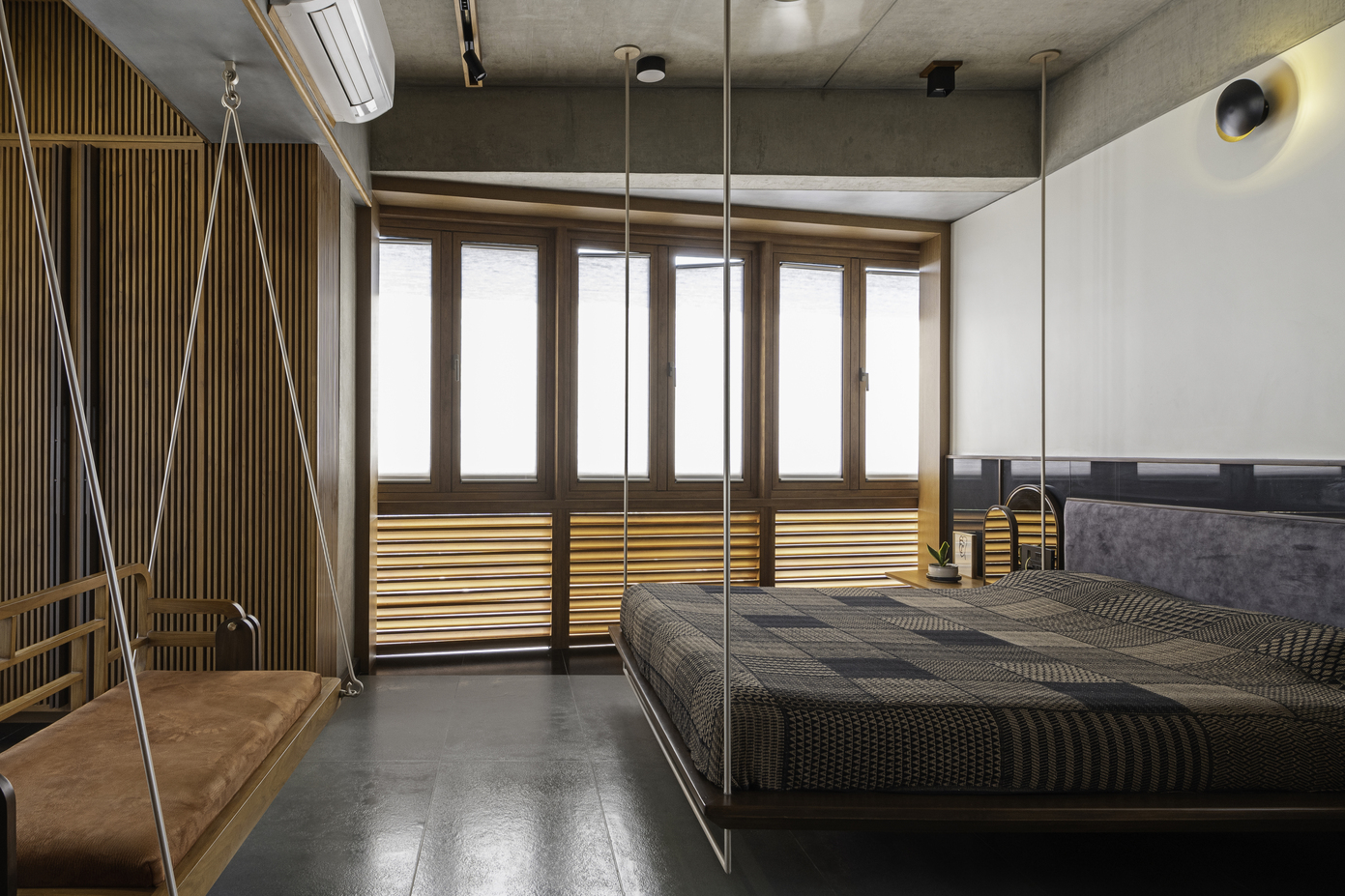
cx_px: 519
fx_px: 859
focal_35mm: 23
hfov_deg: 75.0
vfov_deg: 55.1
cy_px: 463
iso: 200
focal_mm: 16
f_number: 10
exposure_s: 1/6
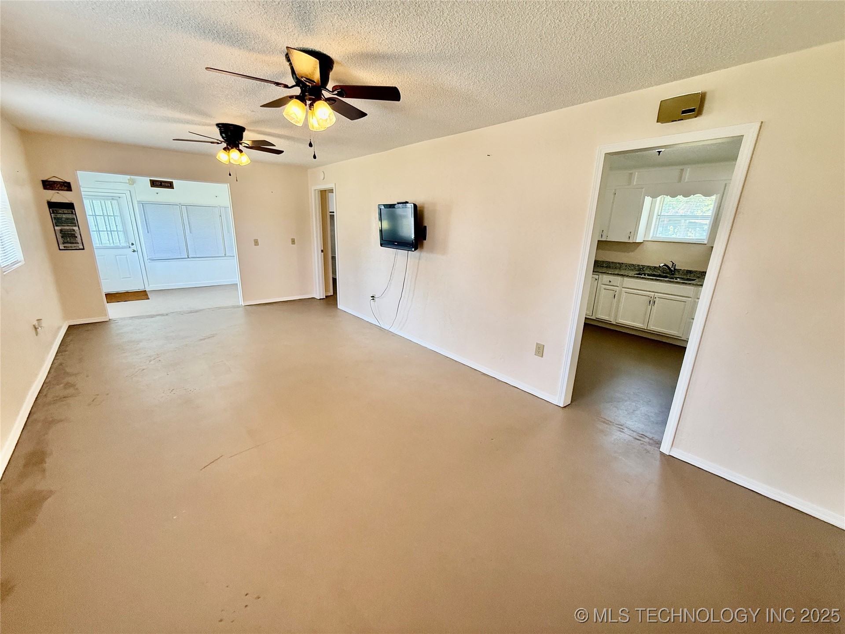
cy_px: 317
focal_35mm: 14
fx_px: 342
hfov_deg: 102.1
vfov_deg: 85.7
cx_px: 422
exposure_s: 1/120
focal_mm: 2.22
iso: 160
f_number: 2.2
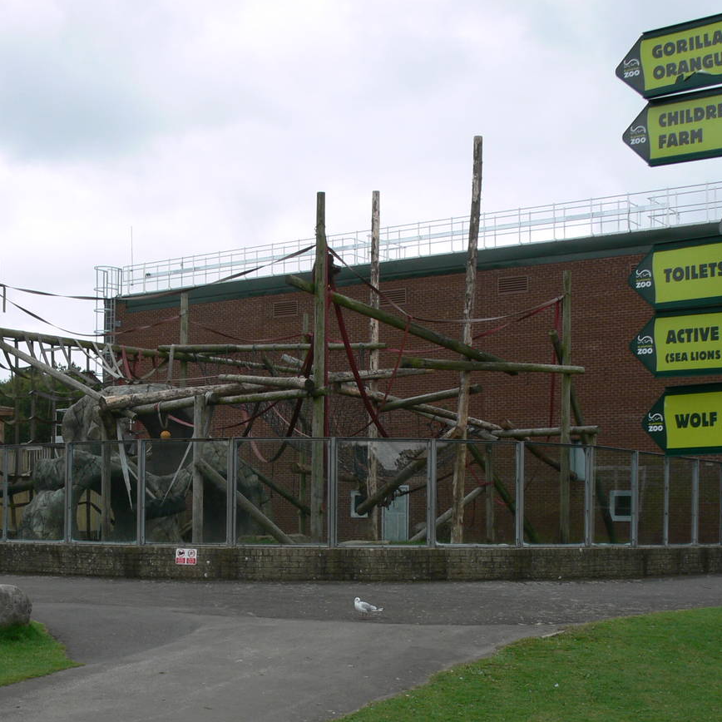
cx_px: 252
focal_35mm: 57
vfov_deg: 29.8
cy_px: 483
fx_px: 1345
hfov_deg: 29.9
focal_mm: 7.4
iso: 80
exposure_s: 1/100
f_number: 5.6
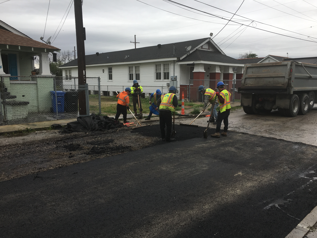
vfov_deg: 48.2
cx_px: 158
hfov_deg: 61.7
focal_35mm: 29
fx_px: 266
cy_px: 119
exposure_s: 1/460
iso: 25
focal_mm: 4.15
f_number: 2.2
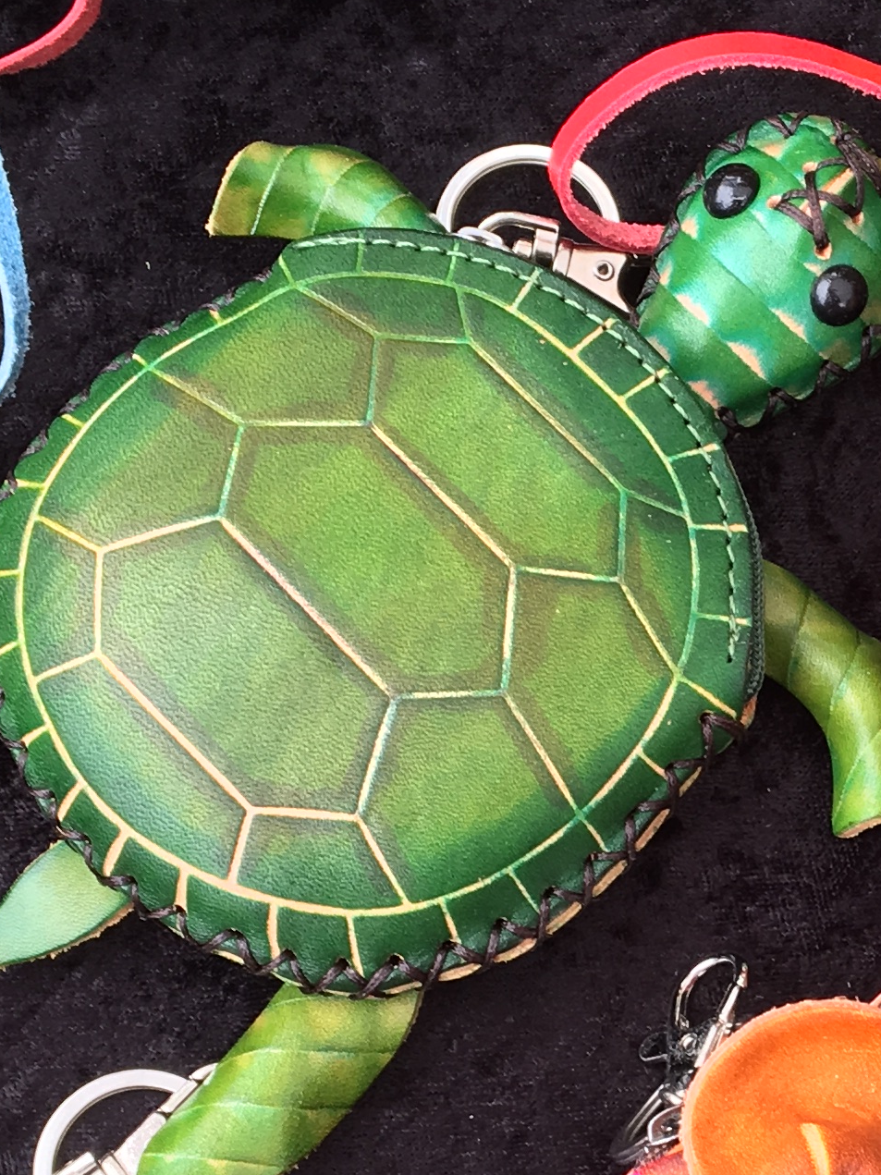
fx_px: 3122
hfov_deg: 15.8
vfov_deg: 21.1
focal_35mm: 92
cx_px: 856
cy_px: 909
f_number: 2.2
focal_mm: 4.15
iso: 25
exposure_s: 1/60
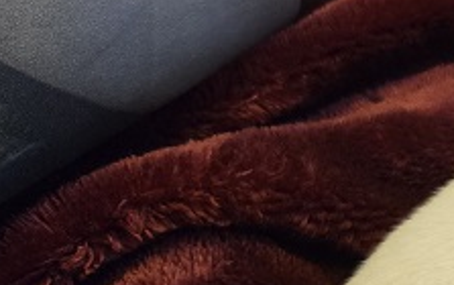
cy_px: 67
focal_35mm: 96
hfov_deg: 17.8
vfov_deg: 13.6
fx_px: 1189
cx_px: 792
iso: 640
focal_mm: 5.4
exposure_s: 1/60
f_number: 1.8
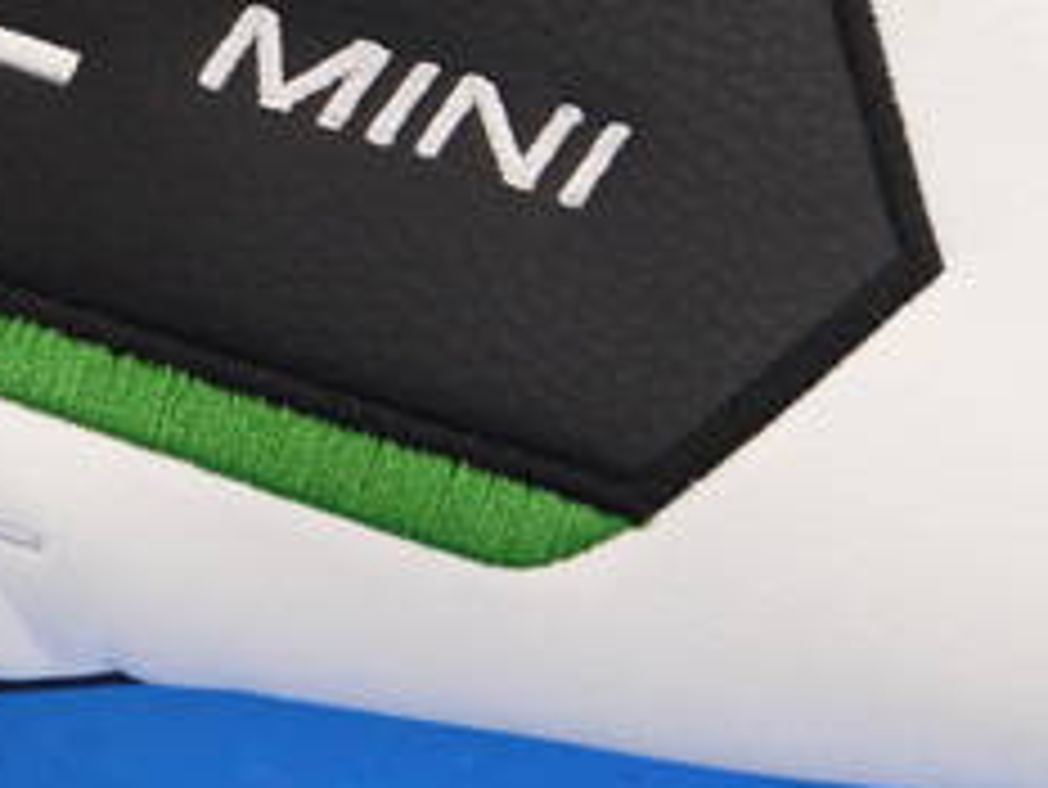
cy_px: -144
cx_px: -211
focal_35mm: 154
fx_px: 4665
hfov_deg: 12.5
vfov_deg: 9.5
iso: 800
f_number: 4.8
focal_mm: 28
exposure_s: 1/125
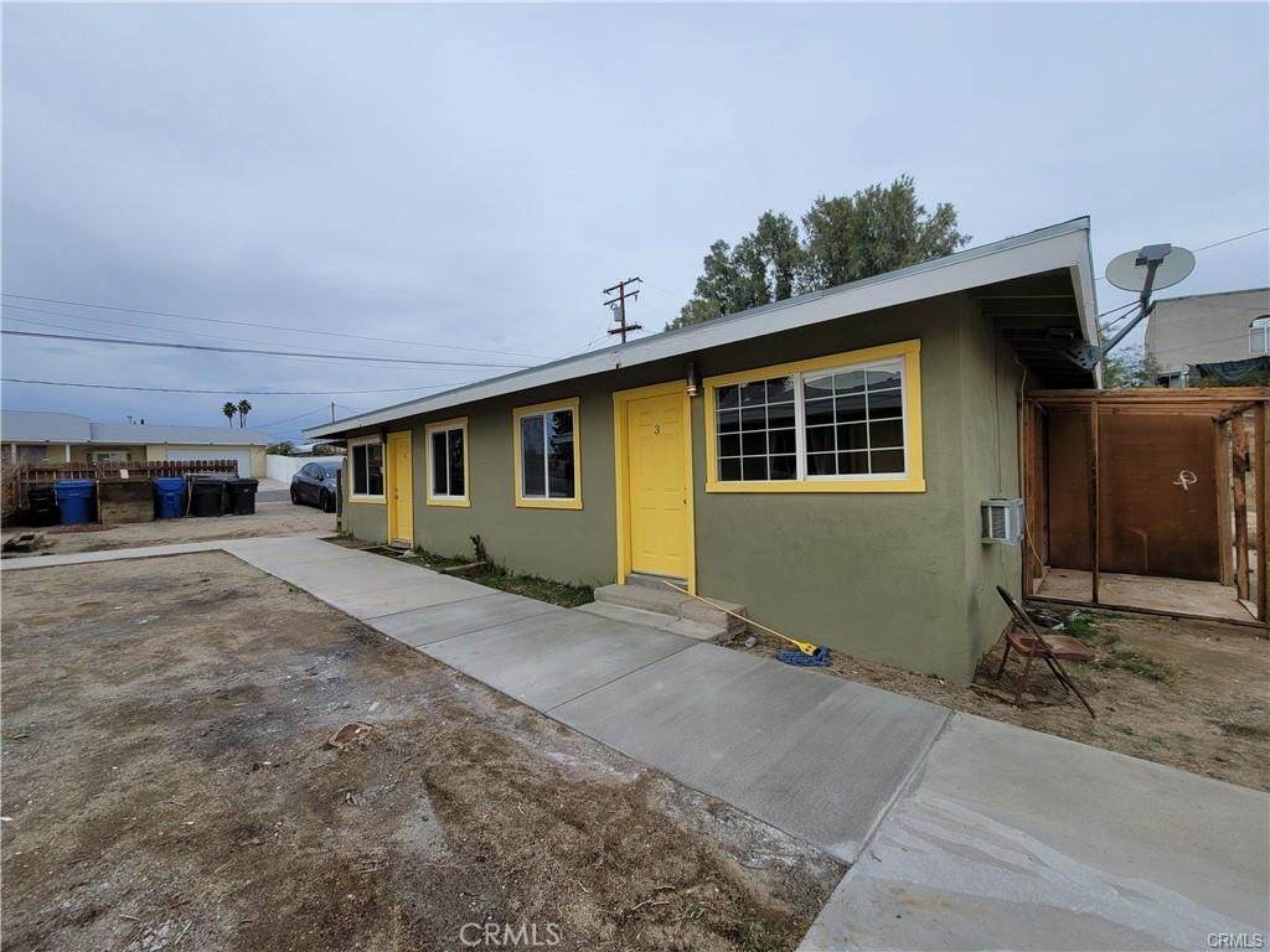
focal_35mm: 13
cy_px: 476
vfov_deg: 89.9
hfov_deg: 106.2
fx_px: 477
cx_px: 635
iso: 64
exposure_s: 1/1437
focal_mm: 2.2
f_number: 2.2
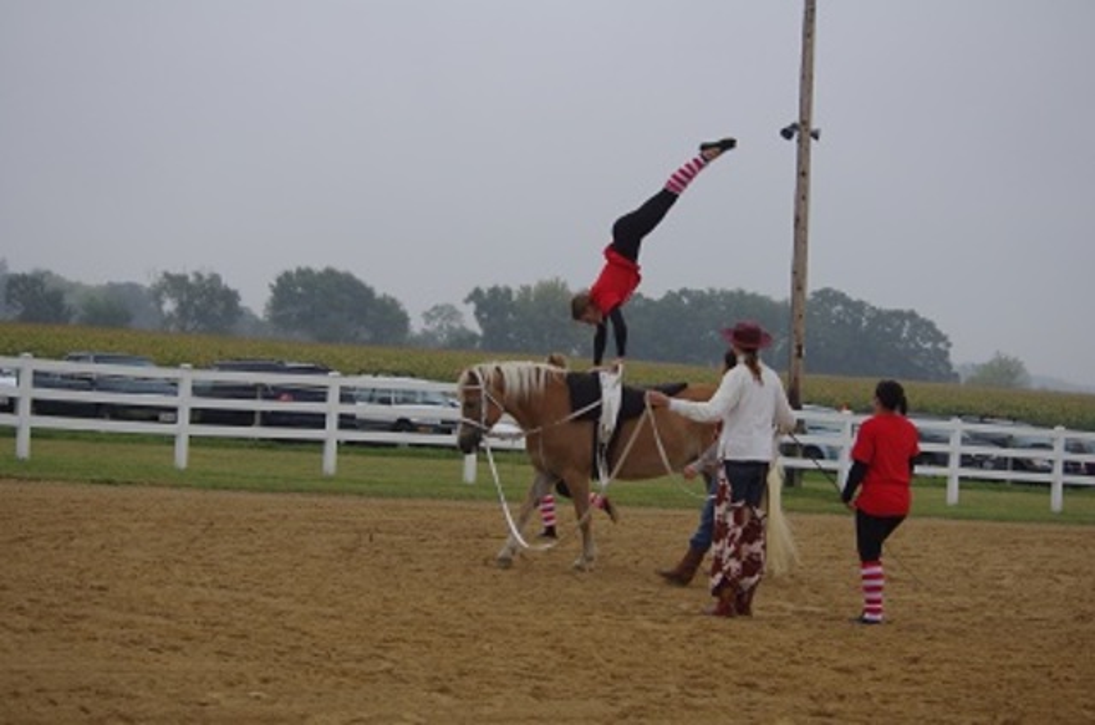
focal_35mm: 102
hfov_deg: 20.1
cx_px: 548
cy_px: 362
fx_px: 3096
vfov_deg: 13.4
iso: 200
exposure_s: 1/250
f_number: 5.6
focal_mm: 67.5
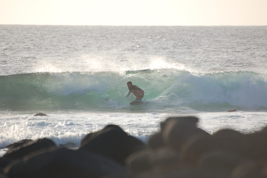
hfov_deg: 4.6
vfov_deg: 3.0
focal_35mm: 450
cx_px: 134
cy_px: 89
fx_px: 3335
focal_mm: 300
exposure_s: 1/1000
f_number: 5.6
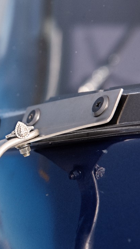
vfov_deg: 13.6
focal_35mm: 158
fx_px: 1043
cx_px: 6
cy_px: 125
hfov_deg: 7.7
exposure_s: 1/400
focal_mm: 100
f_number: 10
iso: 200
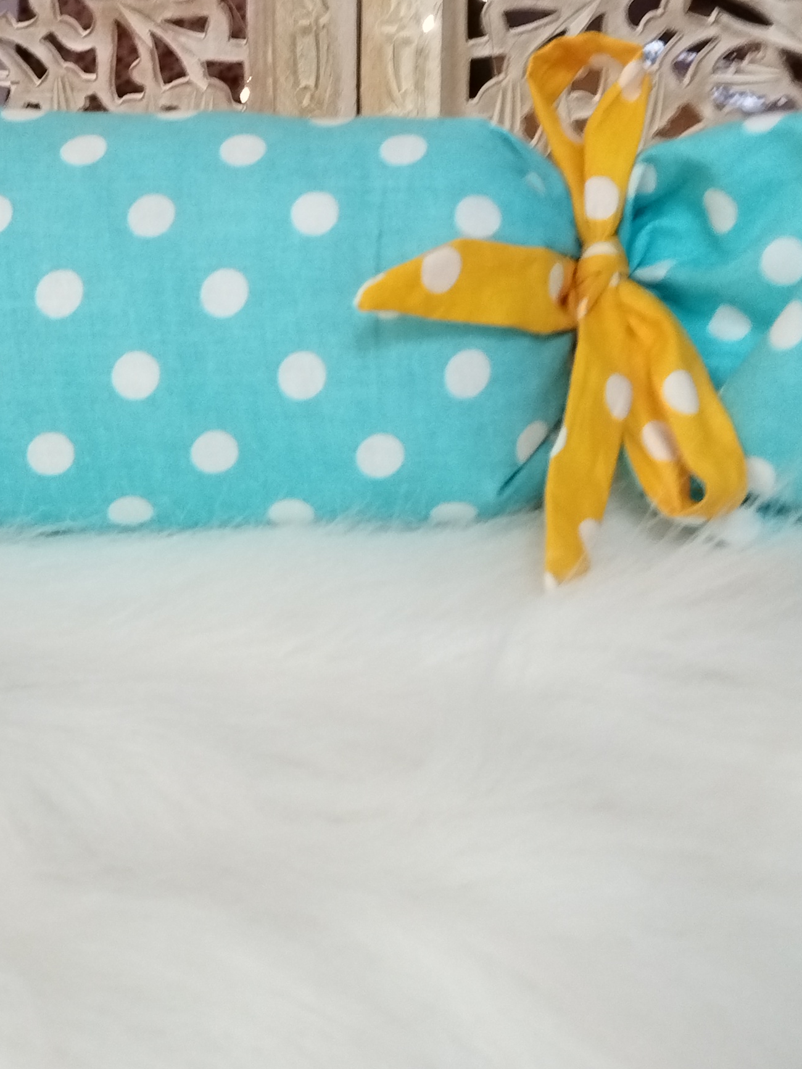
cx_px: 168
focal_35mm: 60
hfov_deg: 24.1
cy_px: 257
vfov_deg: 31.6
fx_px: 1853
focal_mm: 4.95
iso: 640
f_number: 1.9
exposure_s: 1/33.3
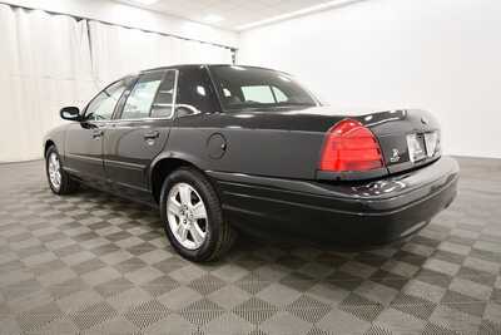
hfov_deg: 78.6
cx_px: 250
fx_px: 306
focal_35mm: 22
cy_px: 168
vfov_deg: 57.3
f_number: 5
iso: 1250
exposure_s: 1/125
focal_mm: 15
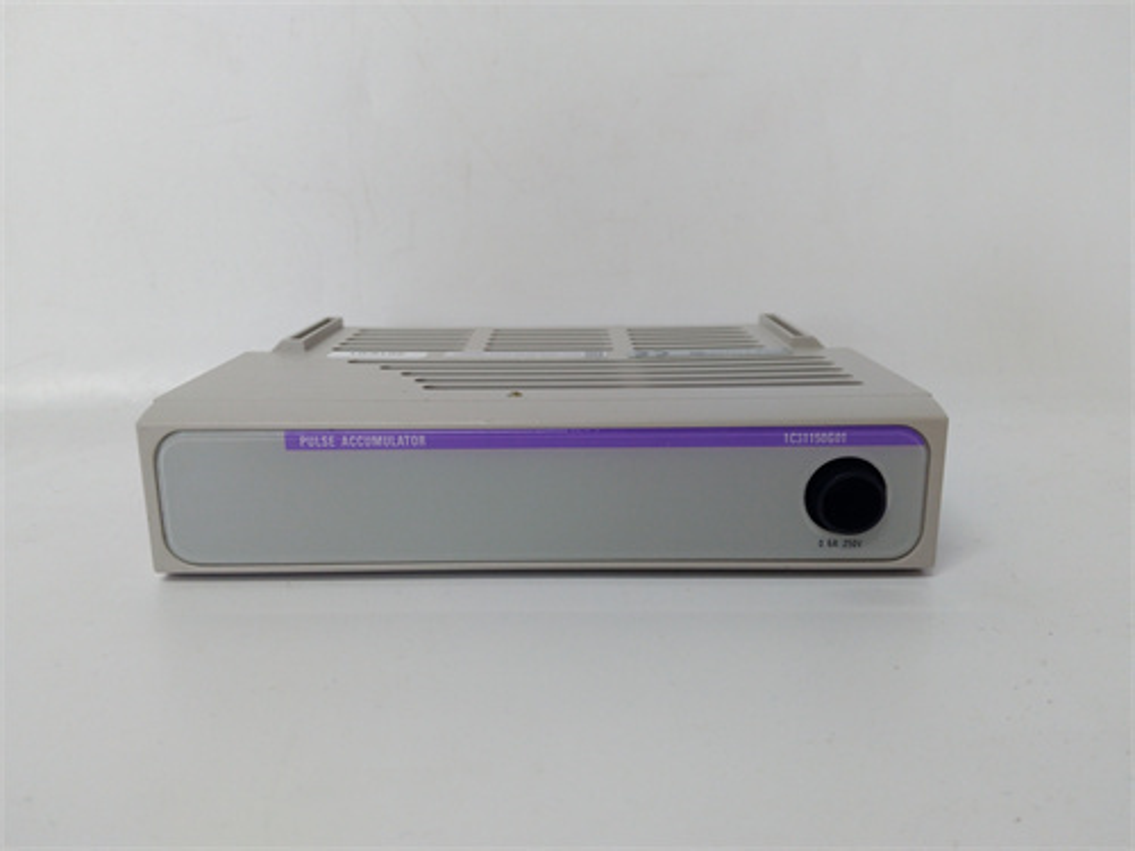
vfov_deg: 51.4
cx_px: 568
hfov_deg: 65.3
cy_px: 426
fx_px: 885
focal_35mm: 27
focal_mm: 3.79
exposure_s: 1/33
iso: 120
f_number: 2
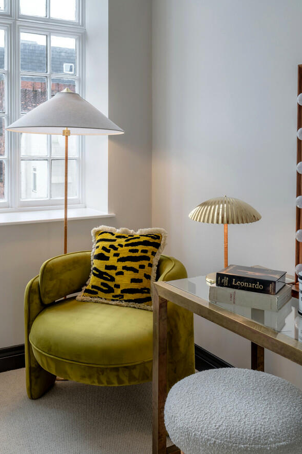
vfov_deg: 54.4
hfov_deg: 37.8
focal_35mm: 35
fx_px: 441
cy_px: 247
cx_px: 150
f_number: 11
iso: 64
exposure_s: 1/6
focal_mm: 30
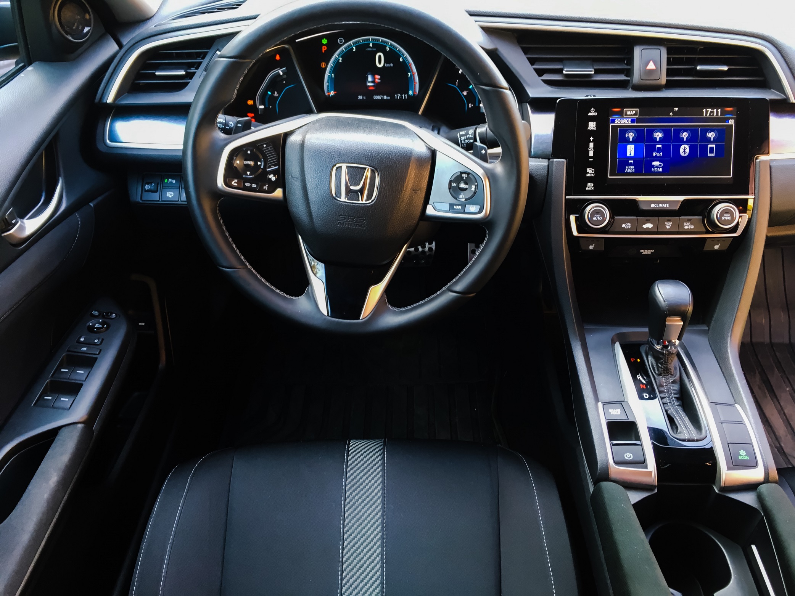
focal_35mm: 29
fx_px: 666
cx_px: 398
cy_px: 298
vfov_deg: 48.2
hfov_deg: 61.7
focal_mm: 4.15
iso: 80
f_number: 2.2
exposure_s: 1/33
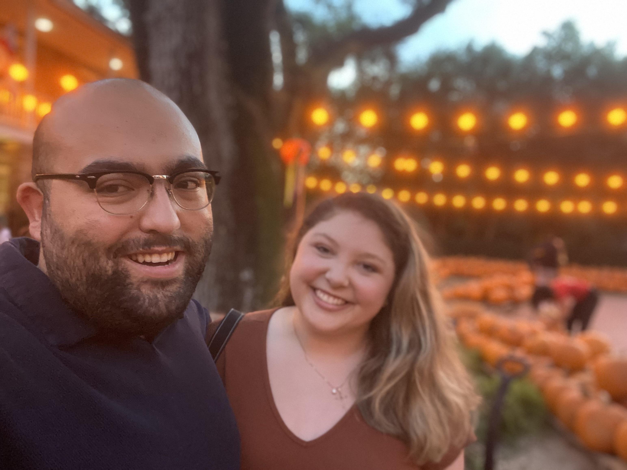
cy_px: 235
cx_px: 314
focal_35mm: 30
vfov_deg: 46.8
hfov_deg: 60.0
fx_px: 543
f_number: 2.2
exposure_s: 1/30
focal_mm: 2.71
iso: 500
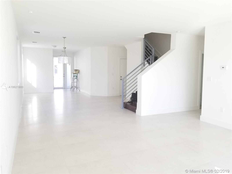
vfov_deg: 53.1
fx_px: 174
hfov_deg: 67.3
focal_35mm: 26
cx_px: 116
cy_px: 87
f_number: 1.7
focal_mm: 4.3
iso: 80
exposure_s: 1/120
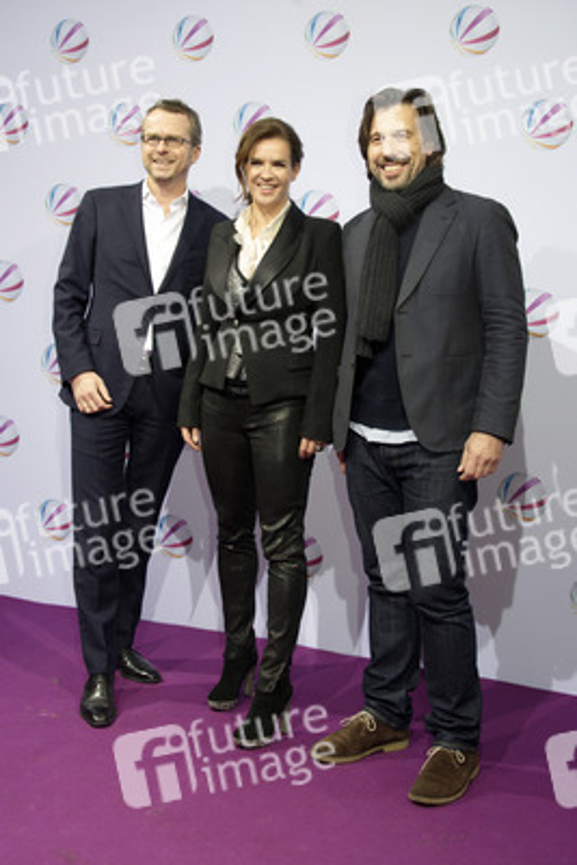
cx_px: 288
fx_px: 1009
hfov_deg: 31.9
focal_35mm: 42
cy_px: 432
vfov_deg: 46.4
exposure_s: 1/160
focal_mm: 42
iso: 640
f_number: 5.6
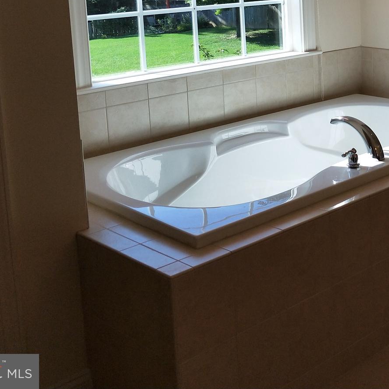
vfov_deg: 32.1
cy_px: 53
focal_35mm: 51
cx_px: 378
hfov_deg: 31.2
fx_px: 648
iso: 43
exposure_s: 1/454
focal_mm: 4.27
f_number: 1.7
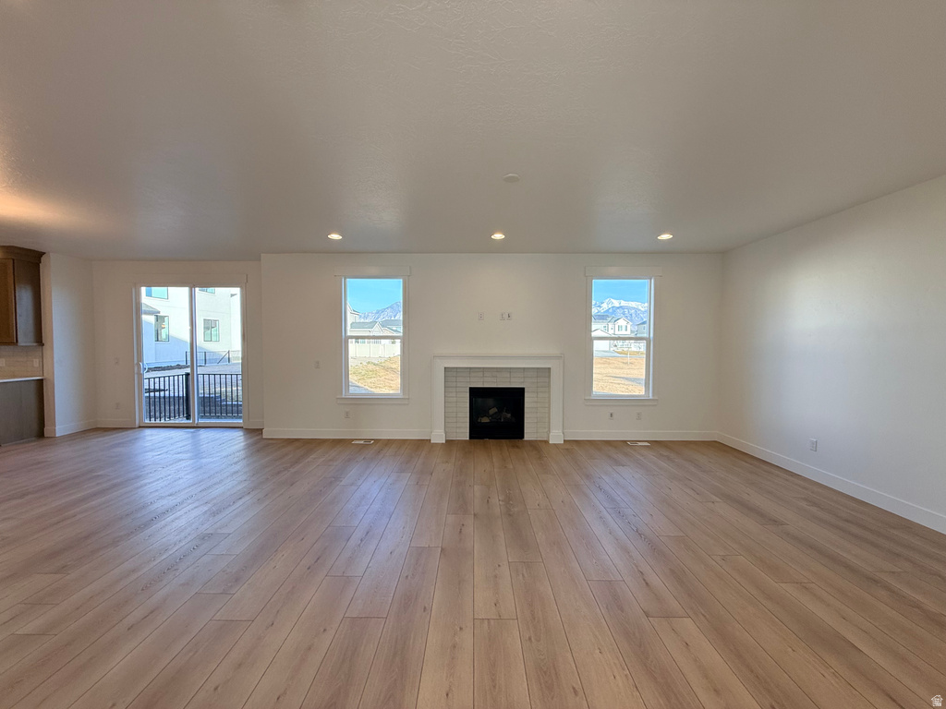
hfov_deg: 102.1
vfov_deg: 85.7
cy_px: 354
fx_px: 383
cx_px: 473
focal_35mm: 14
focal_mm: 2.22
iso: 64
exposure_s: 1/123
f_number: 2.2
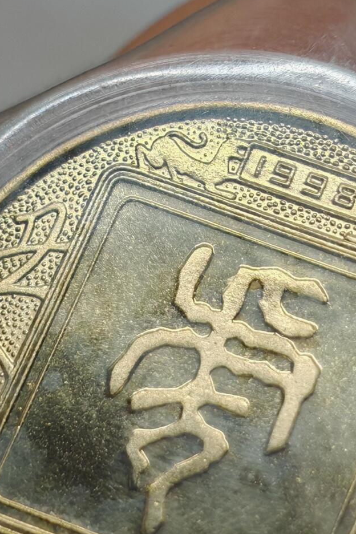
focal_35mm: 190
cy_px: 423
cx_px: 252
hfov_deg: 7.2
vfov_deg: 10.8
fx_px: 2818
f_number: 1.6
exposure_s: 1/290
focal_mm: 7.62
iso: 50
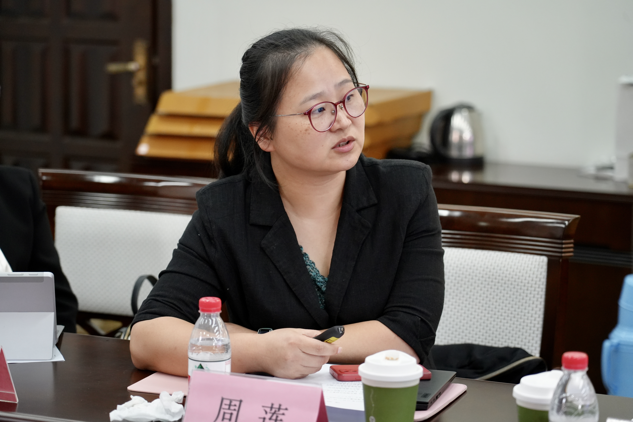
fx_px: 1846
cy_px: 211
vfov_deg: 13.0
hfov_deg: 19.5
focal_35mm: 105
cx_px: 316
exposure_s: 1/160
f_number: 4
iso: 3200
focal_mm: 105
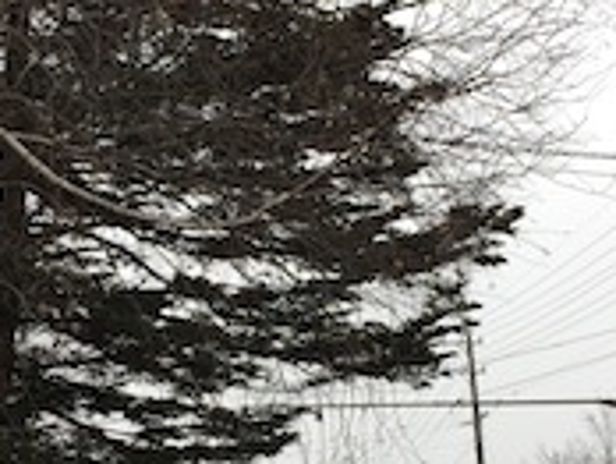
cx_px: 276
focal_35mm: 85
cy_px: 356
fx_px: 1515
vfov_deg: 17.3
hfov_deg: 23.0
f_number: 2.2
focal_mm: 4.15
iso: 32
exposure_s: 1/267
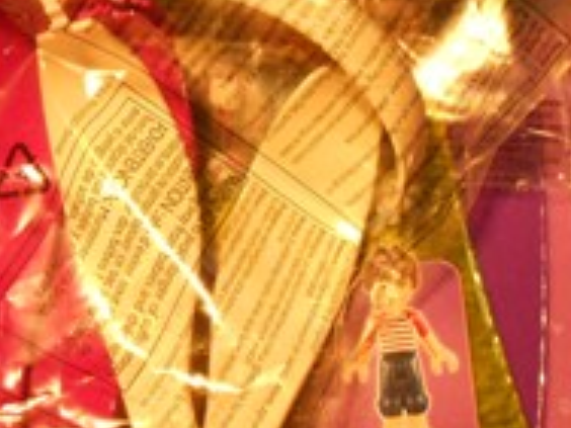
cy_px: 46
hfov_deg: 30.9
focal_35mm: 62
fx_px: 1023
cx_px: 386
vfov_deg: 23.1
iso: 400
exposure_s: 1/25
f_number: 3.2
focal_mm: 4.6
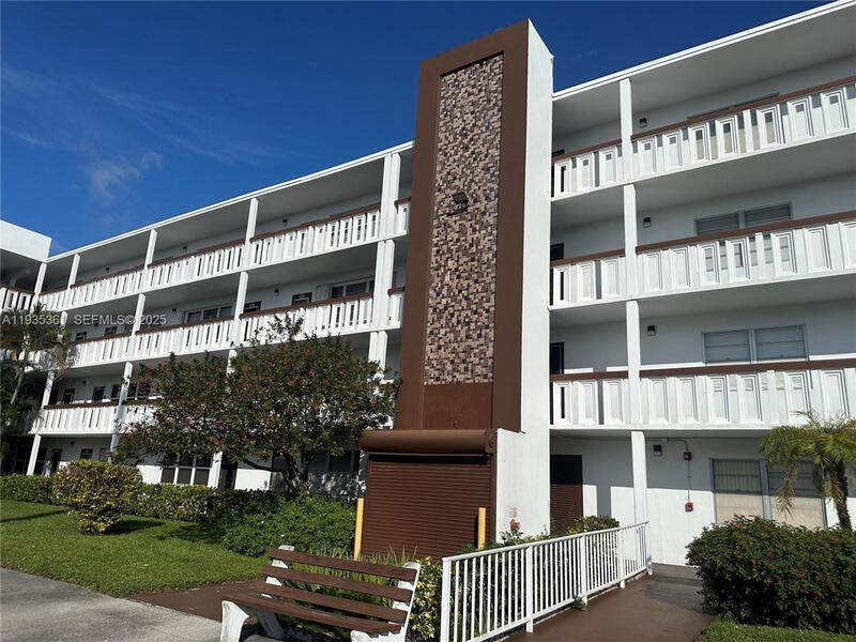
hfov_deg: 71.6
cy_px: 321
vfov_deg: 56.8
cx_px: 428
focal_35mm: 24
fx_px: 593
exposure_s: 1/12048
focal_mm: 6.86
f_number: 1.78
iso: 80
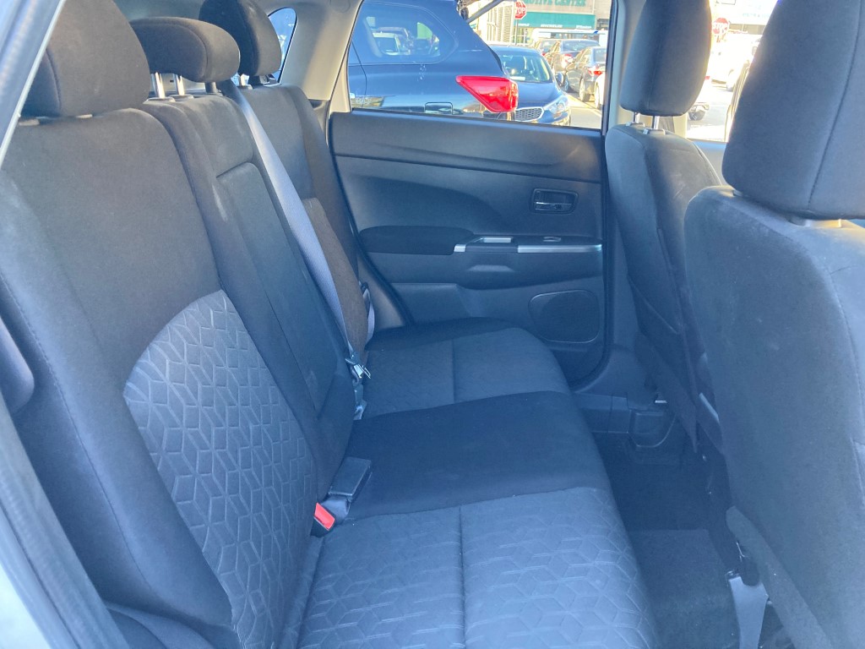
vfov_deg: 49.7
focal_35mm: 28
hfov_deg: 63.4
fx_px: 700
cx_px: 432
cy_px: 324
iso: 320
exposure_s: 1/60
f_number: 1.8
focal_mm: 3.99
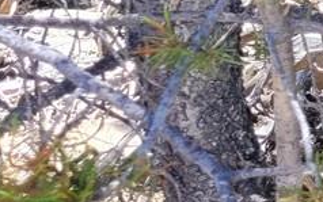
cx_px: 991
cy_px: -237
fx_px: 1629
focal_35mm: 185
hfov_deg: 9.0
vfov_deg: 6.8
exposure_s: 1/196
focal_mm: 5.4
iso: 40
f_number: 1.8
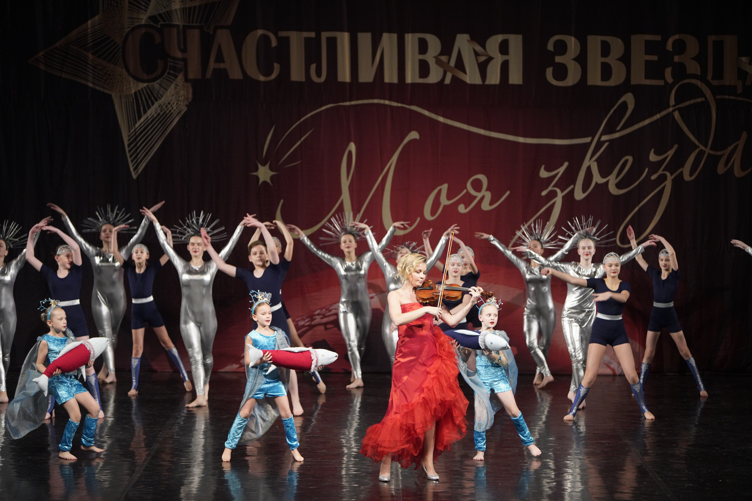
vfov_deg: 10.6
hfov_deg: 15.8
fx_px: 2716
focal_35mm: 130
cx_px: 376
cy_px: 250
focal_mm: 130
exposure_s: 1/500
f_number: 2.8
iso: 2500
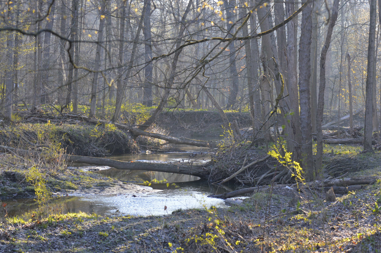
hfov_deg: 19.5
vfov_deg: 13.0
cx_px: 190
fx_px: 1110
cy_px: 126
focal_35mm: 105
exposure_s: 1/125
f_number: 5.6
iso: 400
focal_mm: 70
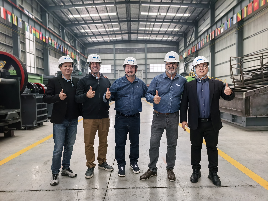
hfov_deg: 71.6
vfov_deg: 56.8
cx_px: 134
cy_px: 100
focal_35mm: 24
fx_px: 186
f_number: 2
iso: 50
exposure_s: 1/122
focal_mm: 5.75
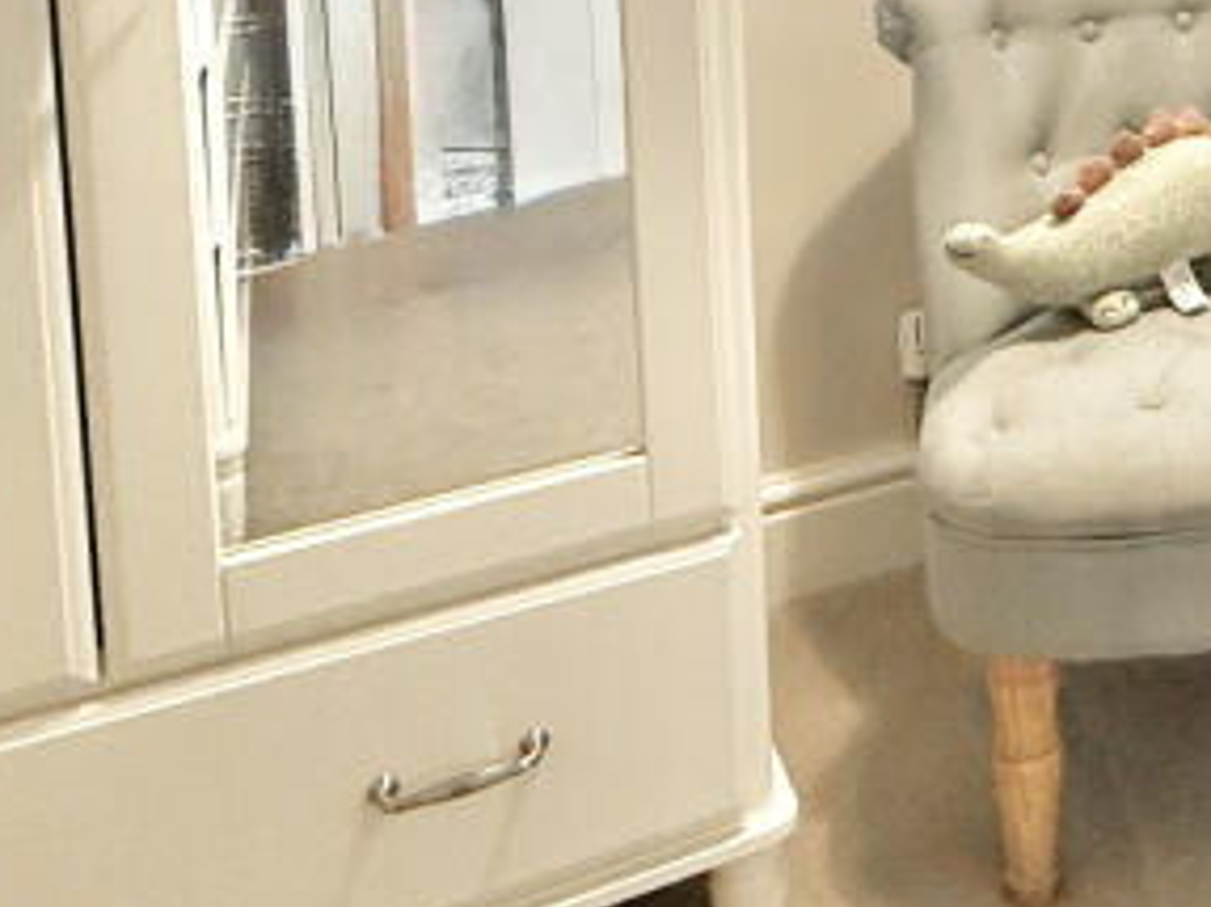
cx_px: 1430
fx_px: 1748
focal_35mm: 50
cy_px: -224
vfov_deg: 25.6
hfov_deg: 32.1
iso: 320
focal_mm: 2.22
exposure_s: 1/100
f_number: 2.2
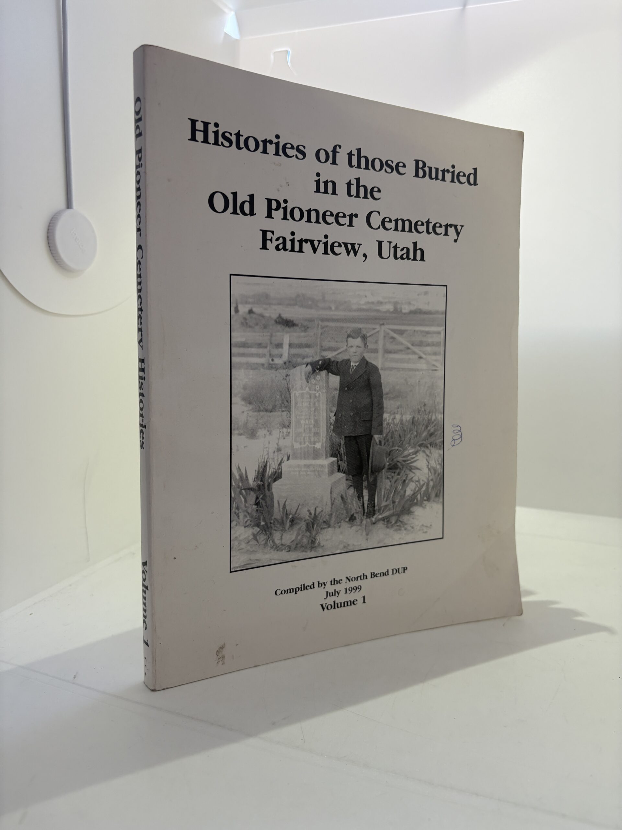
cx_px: 311
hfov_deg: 53.1
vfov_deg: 67.3
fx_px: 623
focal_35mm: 26
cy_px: 415
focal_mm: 5.96
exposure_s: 1/121
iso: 80
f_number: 1.6
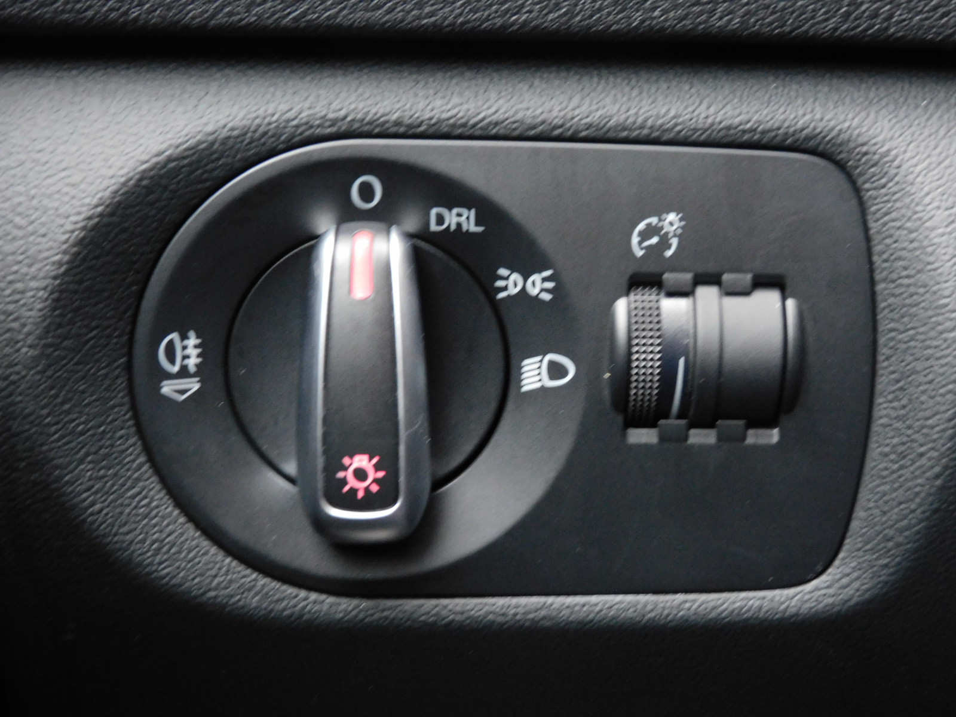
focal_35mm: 60
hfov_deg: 32.2
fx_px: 1657
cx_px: 478
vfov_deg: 24.4
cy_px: 358
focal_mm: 10.7
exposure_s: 1/8
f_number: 4.2
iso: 560
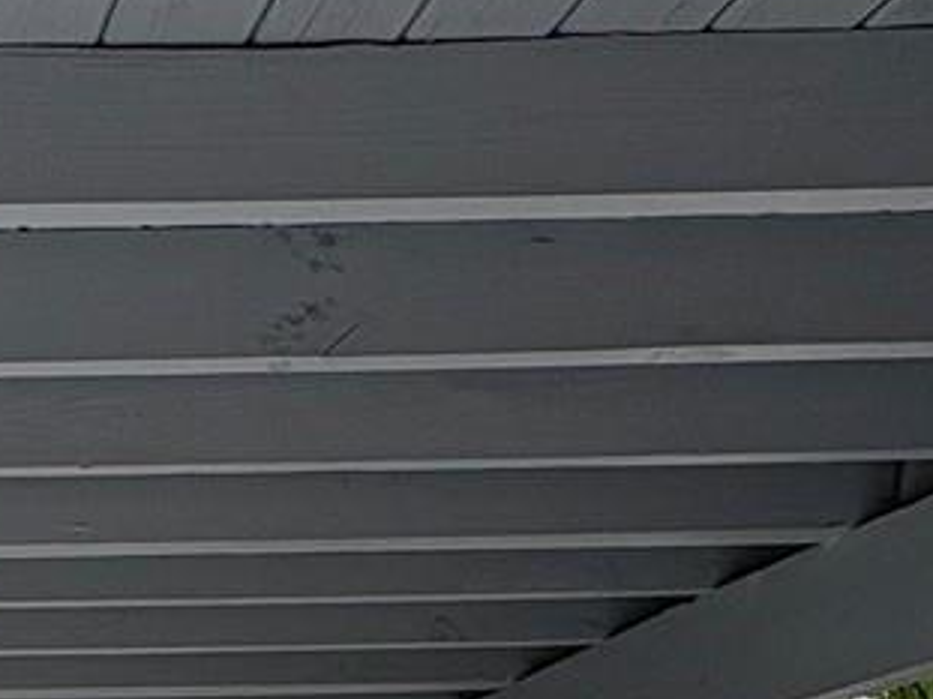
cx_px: -333
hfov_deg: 23.4
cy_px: 1329
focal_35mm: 72
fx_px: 1940
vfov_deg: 16.4
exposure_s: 1/306
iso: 40
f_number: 2.2
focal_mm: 2.22
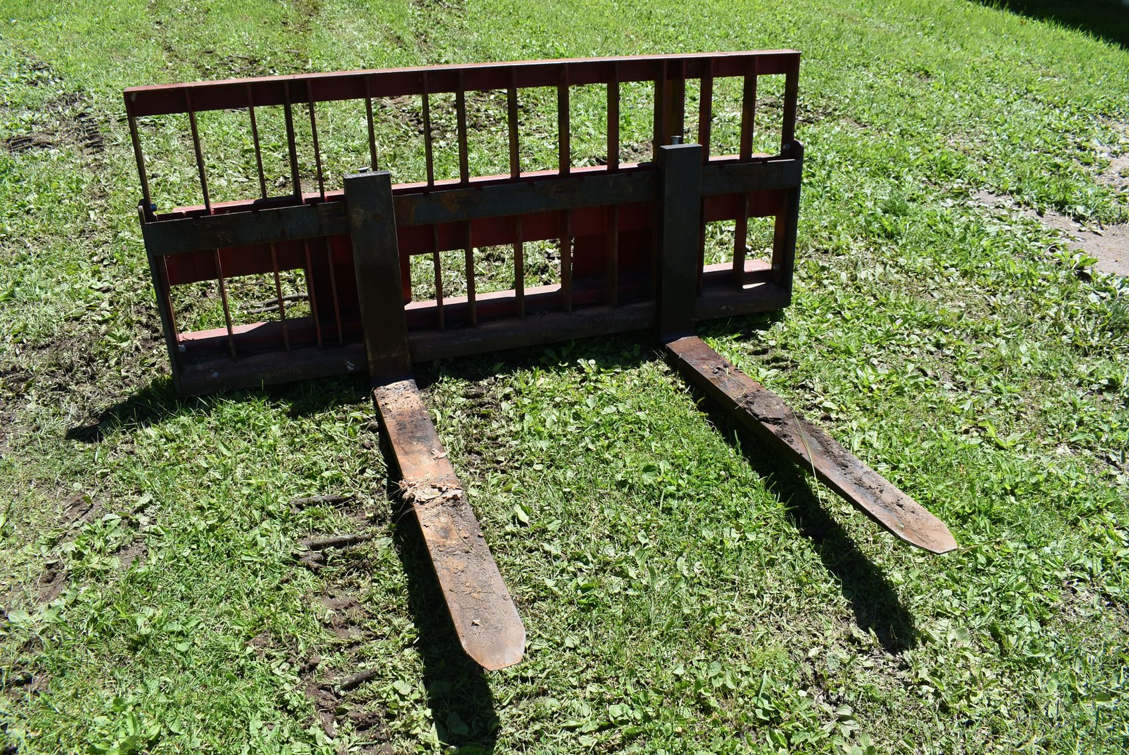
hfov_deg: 67.3
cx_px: 564
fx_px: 847
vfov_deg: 48.0
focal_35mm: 27
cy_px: 378
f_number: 8
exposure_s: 1/250
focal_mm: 18
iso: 160
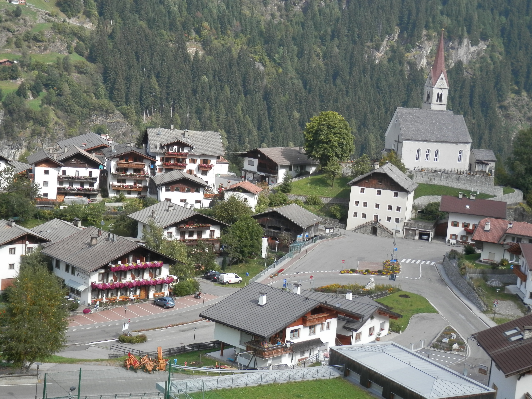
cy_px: 200
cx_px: 266
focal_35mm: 66
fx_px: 1014
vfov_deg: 22.3
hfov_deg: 29.4
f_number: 4.4
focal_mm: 11.9
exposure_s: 1/250
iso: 80
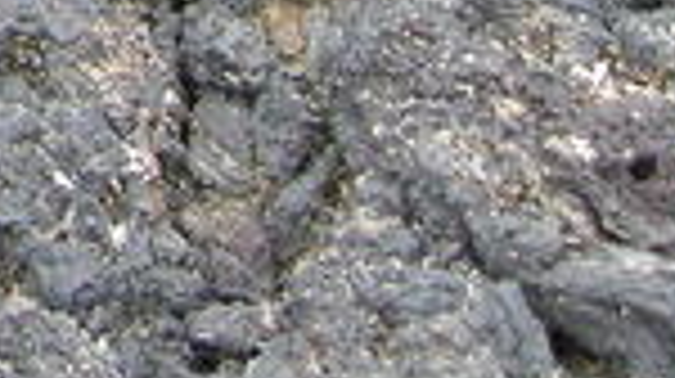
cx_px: -1278
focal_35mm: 260
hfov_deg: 7.4
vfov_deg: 4.3
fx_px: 4649
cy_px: -1116
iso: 100
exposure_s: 1/73
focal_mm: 7.5
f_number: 3.4
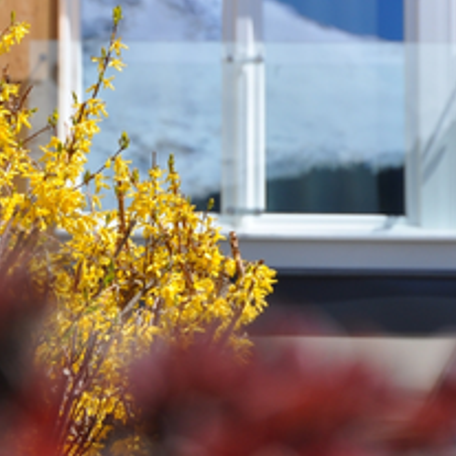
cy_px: 143
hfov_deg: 7.1
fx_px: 3666
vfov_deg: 7.1
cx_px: 178
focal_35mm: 246
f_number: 9
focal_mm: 80
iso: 200
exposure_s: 1/320
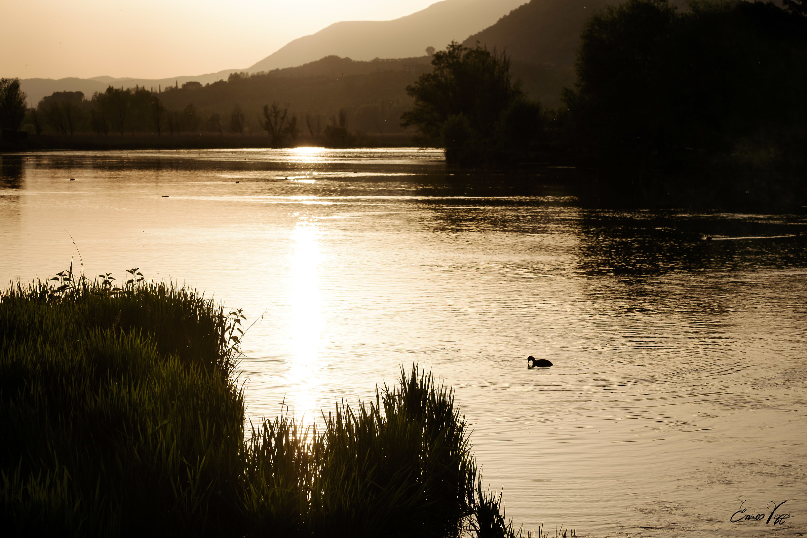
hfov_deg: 24.5
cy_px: 269
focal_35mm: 83
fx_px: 1860
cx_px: 404
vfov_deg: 16.5
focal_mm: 55
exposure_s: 1/2000
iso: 400
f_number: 5.6
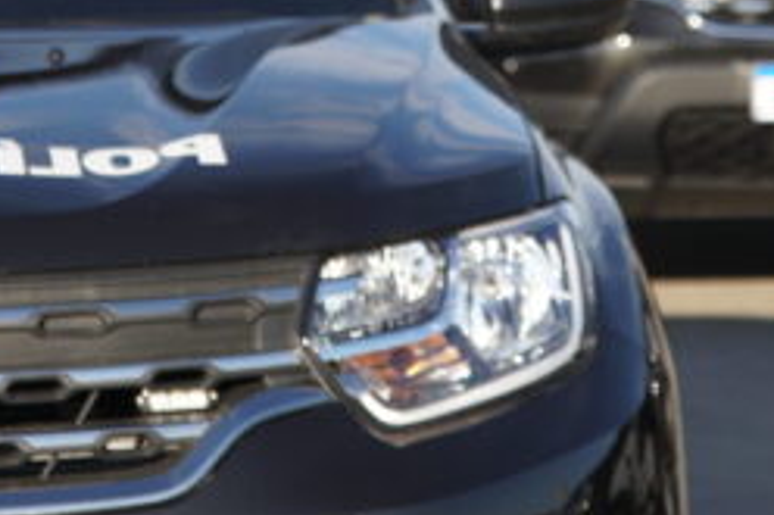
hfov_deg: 7.3
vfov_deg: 4.9
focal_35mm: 281
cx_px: 389
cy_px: -169
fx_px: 6037
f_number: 4.5
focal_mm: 62
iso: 100
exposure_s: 1/400
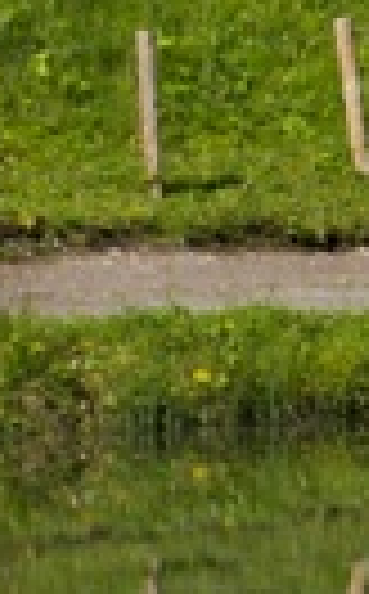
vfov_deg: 5.0
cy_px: 140
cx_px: 1894
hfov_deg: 2.9
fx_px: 6739
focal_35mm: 417
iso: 400
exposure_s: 1/640
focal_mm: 40
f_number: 9
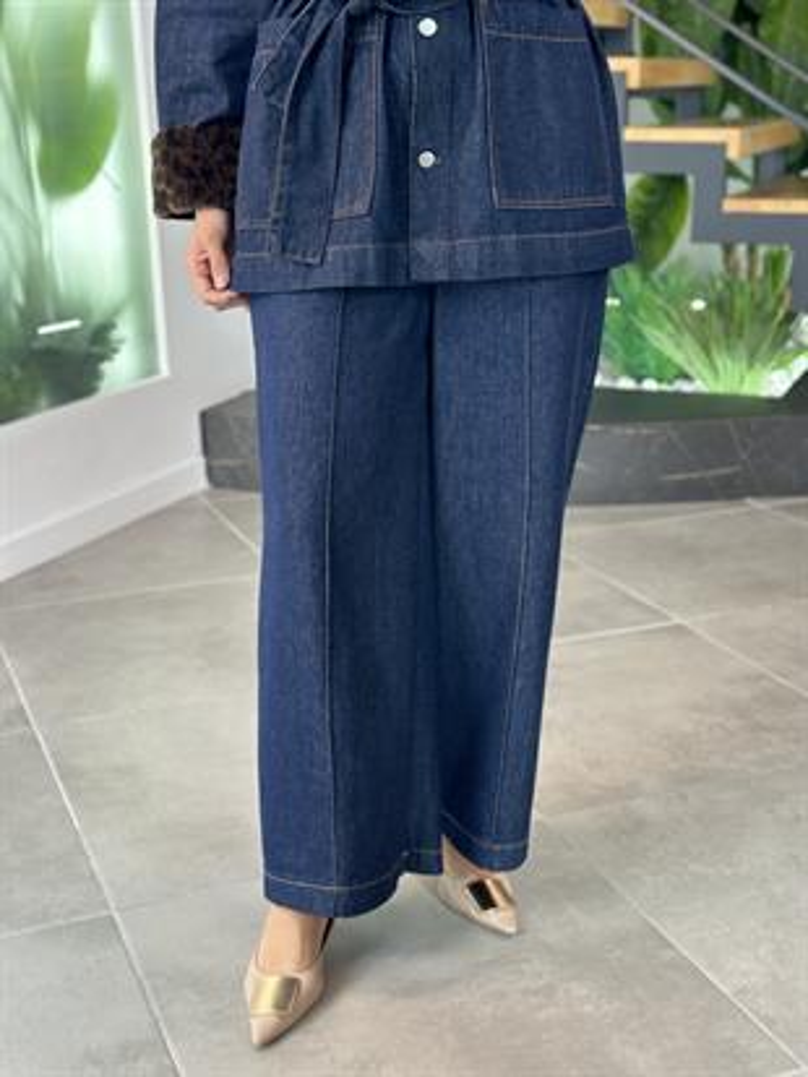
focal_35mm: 48
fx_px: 1493
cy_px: 538
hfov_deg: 30.3
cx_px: 404
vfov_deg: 39.6
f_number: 1.78
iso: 80
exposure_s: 1/121
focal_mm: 6.86
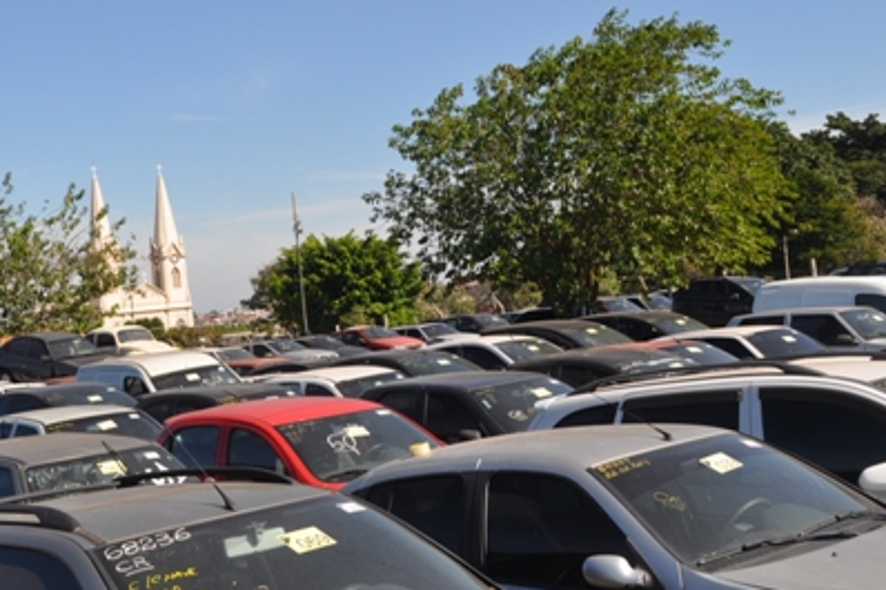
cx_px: 338
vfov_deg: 25.5
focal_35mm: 53
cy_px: 324
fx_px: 1304
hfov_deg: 37.3
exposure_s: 1/320
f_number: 9
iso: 200
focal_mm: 22
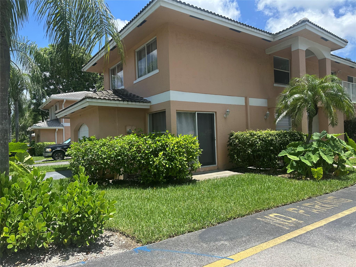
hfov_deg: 71.6
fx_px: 247
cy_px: 134
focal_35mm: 24
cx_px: 178
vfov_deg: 56.8
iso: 80
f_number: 1.78
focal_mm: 6.86
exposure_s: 1/2299
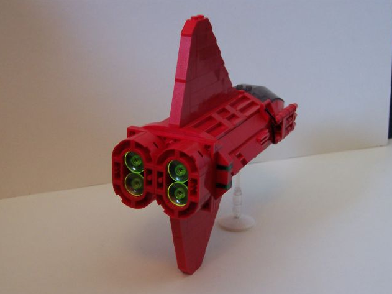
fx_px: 770
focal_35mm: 68
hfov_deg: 28.6
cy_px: 148
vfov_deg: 21.6
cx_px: 196
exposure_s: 1/10
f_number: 3.4
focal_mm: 10.4
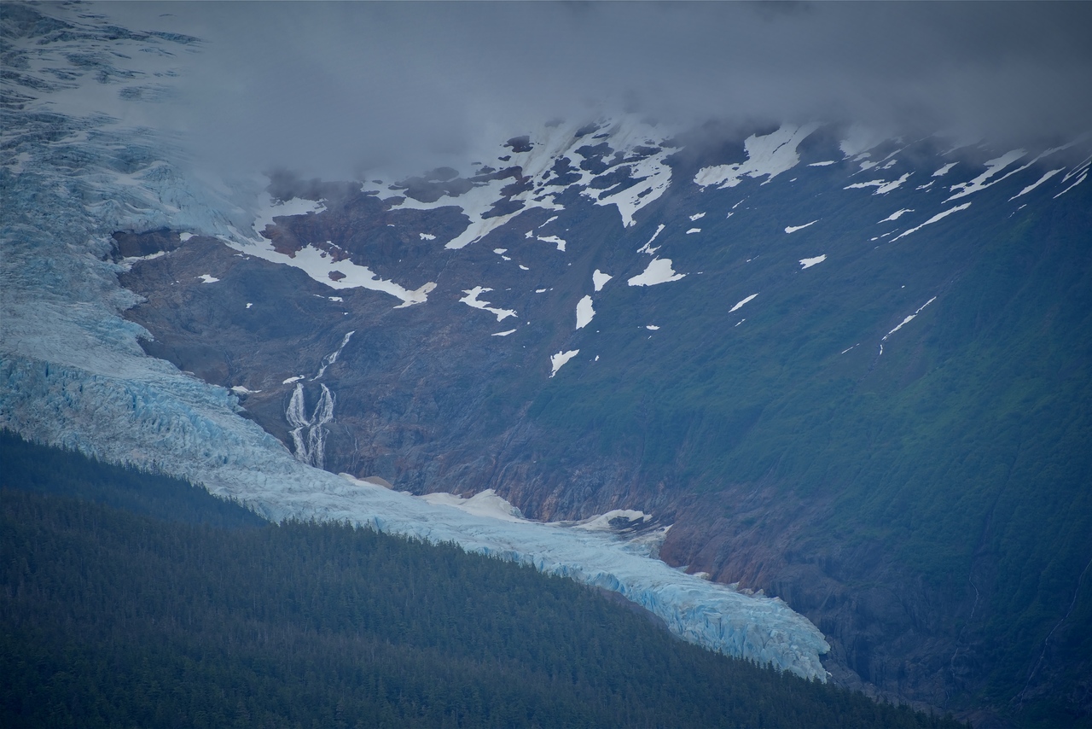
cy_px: 364
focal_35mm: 300
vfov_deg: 4.6
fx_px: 9101
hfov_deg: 6.9
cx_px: 546
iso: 160
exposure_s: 1/640
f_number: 5.6
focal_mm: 300
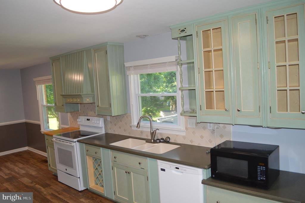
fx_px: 229
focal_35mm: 27
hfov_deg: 67.4
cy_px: 102
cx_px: 152
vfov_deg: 47.9
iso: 400
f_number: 4
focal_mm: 18
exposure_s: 1/60
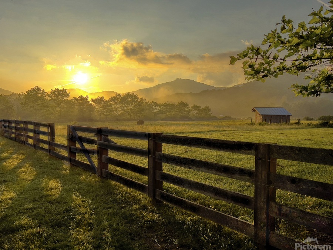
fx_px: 250
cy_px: 125
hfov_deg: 67.3
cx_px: 166
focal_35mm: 26
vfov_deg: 53.1
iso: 50
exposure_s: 1/6000
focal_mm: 5.7
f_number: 1.5
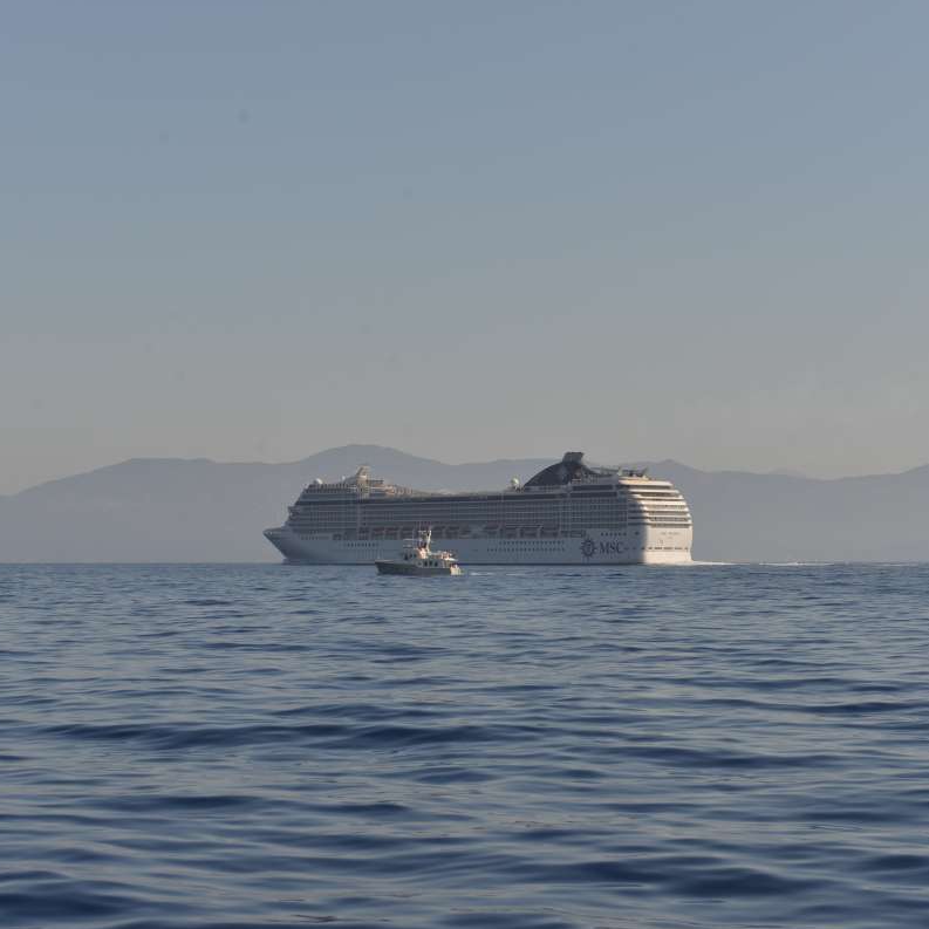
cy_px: 466
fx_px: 2733
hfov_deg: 19.3
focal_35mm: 90
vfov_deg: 19.3
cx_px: 422
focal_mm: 70
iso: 125
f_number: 8
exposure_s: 1/250
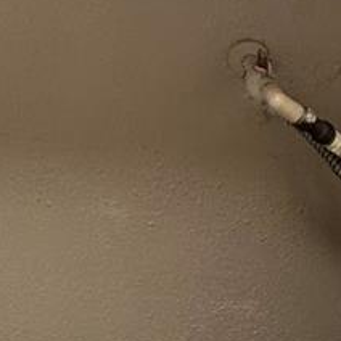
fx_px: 780
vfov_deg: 22.2
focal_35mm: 70
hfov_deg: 23.3
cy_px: -101
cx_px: -26
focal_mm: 2.22
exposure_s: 1/120
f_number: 2.2
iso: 160
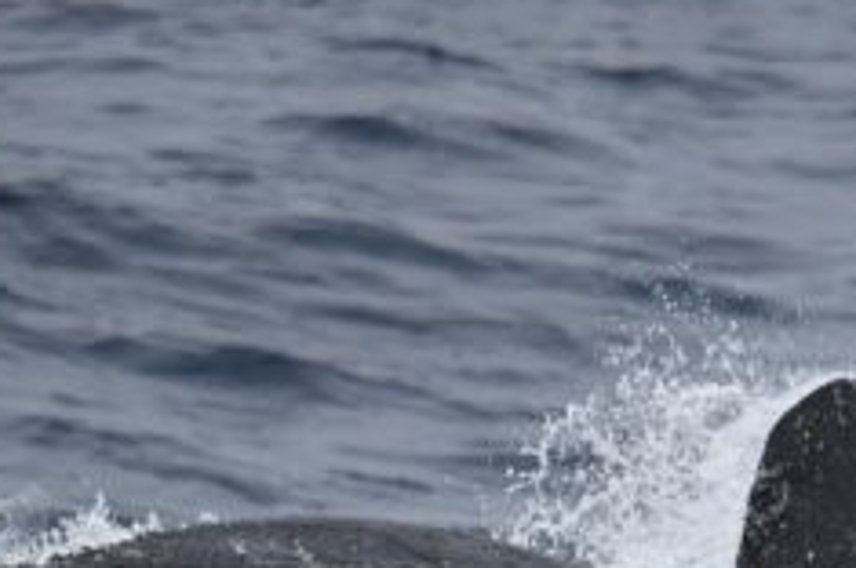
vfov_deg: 0.7
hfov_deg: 1.0
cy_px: 770
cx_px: 474
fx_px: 48534
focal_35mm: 2044
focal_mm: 600
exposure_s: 1/8000
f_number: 6.3
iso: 1000
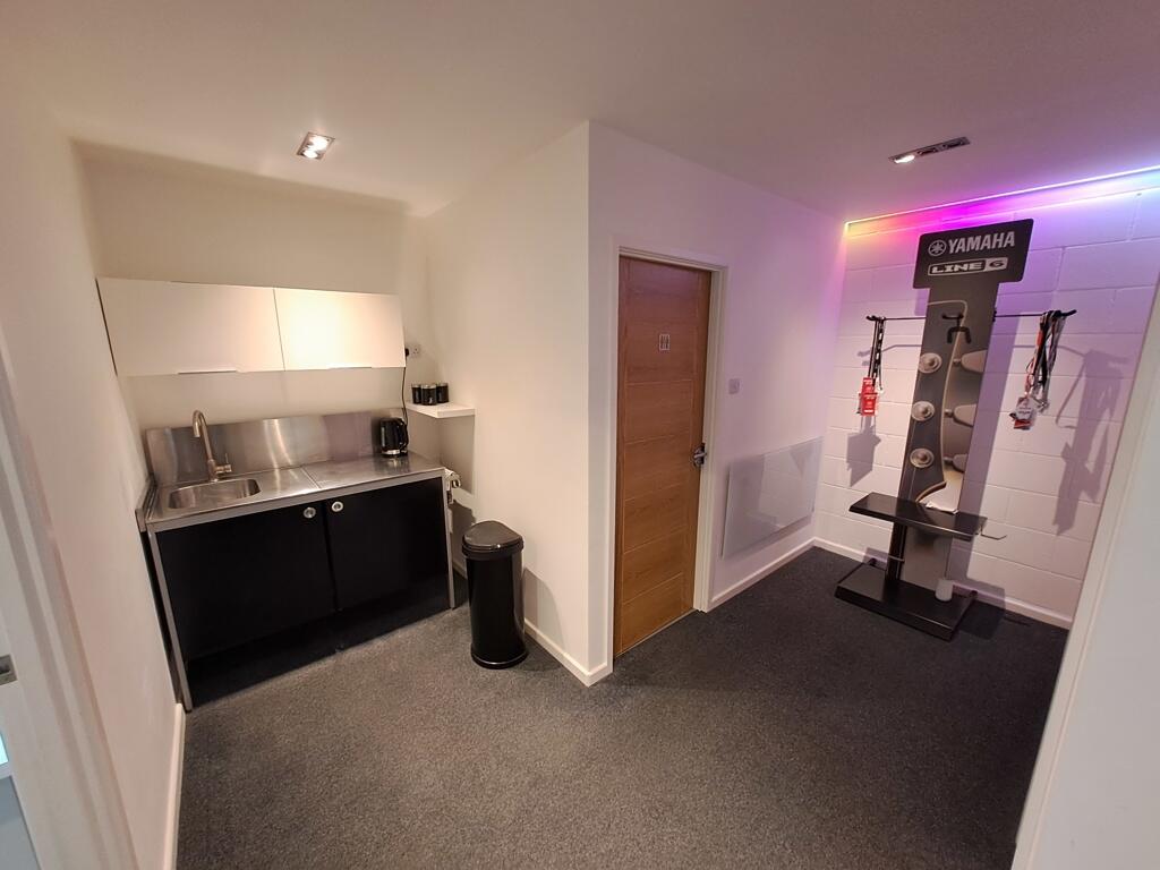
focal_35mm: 13
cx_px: 580
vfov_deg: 89.9
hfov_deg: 106.2
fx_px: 436
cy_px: 435
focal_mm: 1.42
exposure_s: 1/33
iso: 200
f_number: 2.2
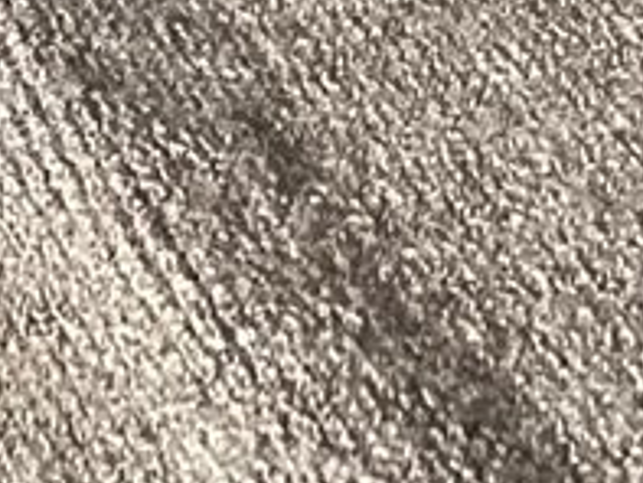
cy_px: -860
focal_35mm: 238
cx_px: -184
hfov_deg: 8.2
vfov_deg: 5.9
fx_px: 4424
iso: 400
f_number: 2.4
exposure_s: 1/25
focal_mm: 3.3
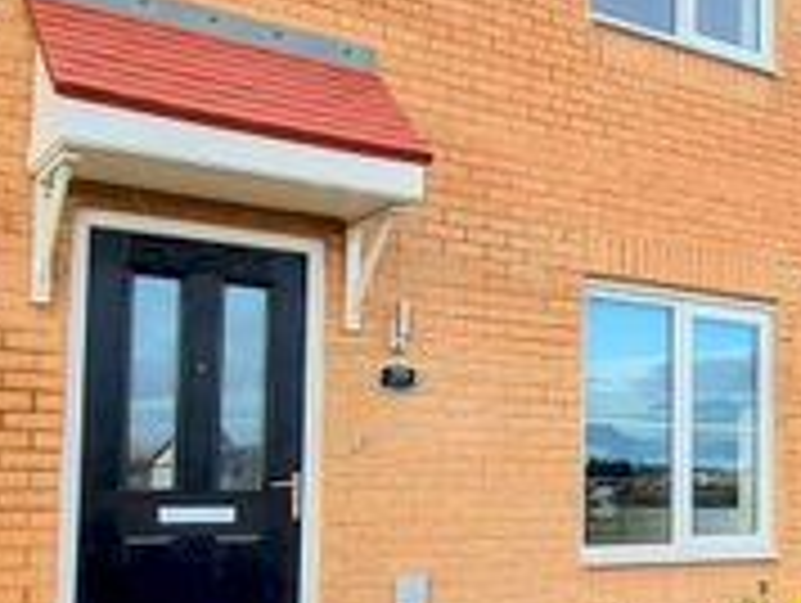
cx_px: 747
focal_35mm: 51
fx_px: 1182
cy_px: 412
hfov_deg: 34.9
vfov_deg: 28.4
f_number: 2.2
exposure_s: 1/248
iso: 50
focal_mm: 1.74
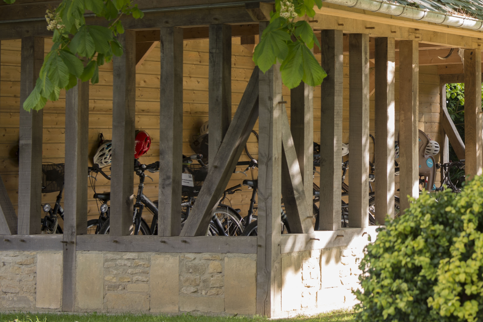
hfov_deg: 17.9
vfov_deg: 12.2
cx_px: 458
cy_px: 39
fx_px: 1503
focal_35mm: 112
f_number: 4.5
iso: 160
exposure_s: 1/60
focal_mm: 48
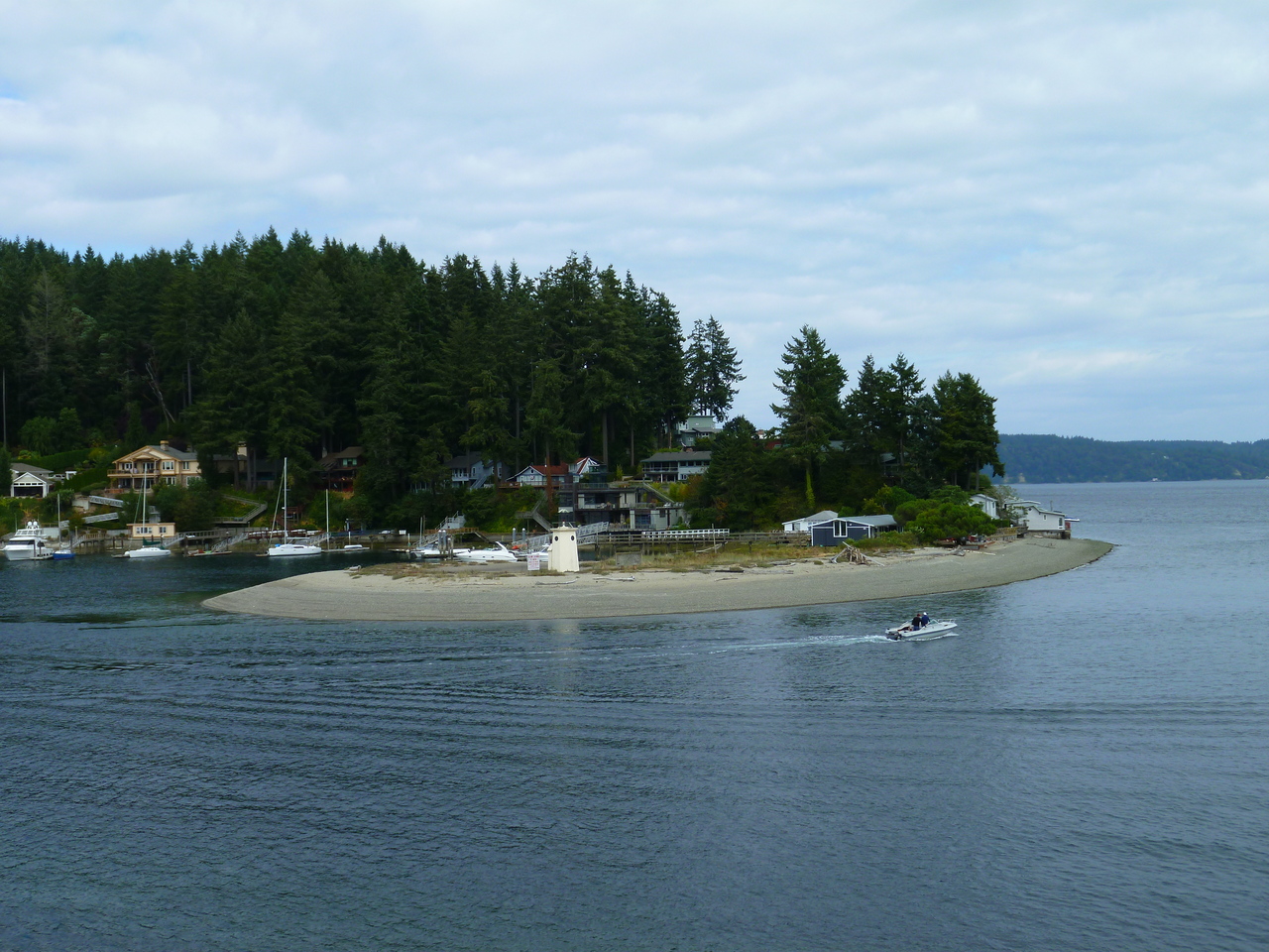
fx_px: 1540
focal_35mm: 42
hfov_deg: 44.8
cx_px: 634
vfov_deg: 34.3
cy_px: 476
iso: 80
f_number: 4.1
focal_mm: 7.6
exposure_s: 1/400
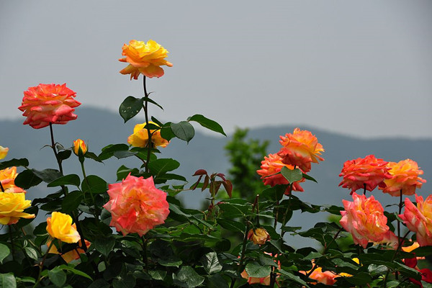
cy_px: 144
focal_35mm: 142
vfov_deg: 9.6
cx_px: 216
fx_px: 1710
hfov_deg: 14.4
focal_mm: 95
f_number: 7.1
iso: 200
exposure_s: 1/800
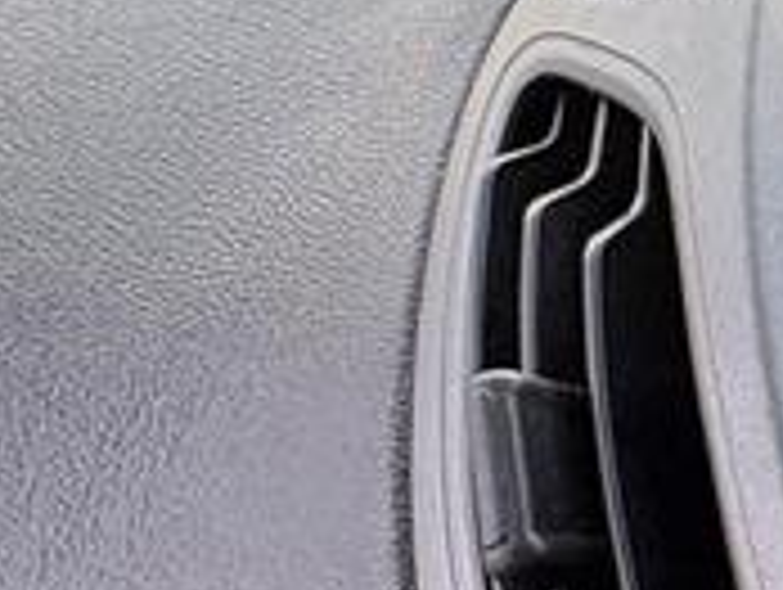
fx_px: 1631
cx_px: 1782
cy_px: 689
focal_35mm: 72
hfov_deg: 16.0
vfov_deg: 19.4
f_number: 2.2
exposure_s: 1/122
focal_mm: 2.22
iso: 80
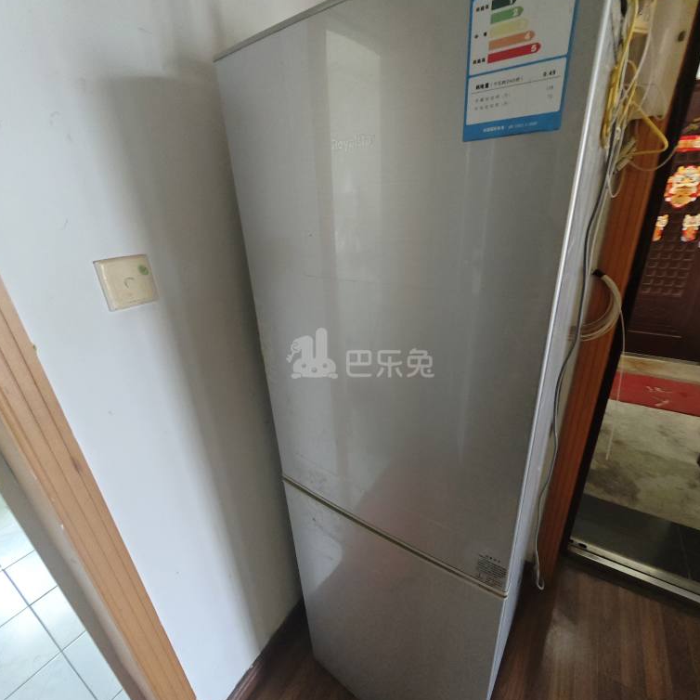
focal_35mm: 15
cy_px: 354
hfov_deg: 91.1
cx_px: 360
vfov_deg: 91.1
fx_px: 343
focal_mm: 2.03
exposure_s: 1/29.4
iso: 250
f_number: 1.8
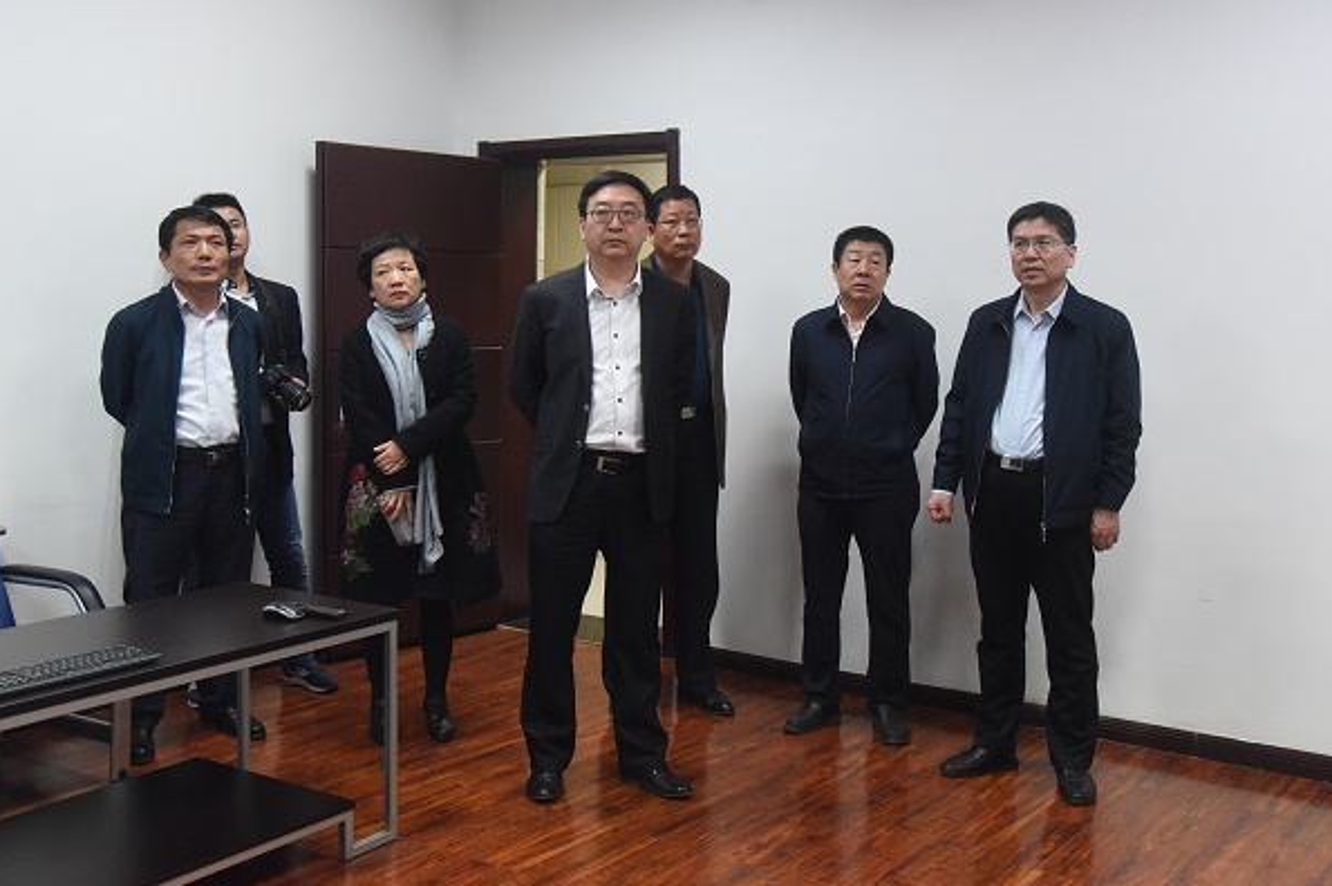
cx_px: 669
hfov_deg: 48.5
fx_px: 1479
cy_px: 390
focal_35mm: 40
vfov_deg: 33.3
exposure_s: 1/200
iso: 5000
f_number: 4
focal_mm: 35
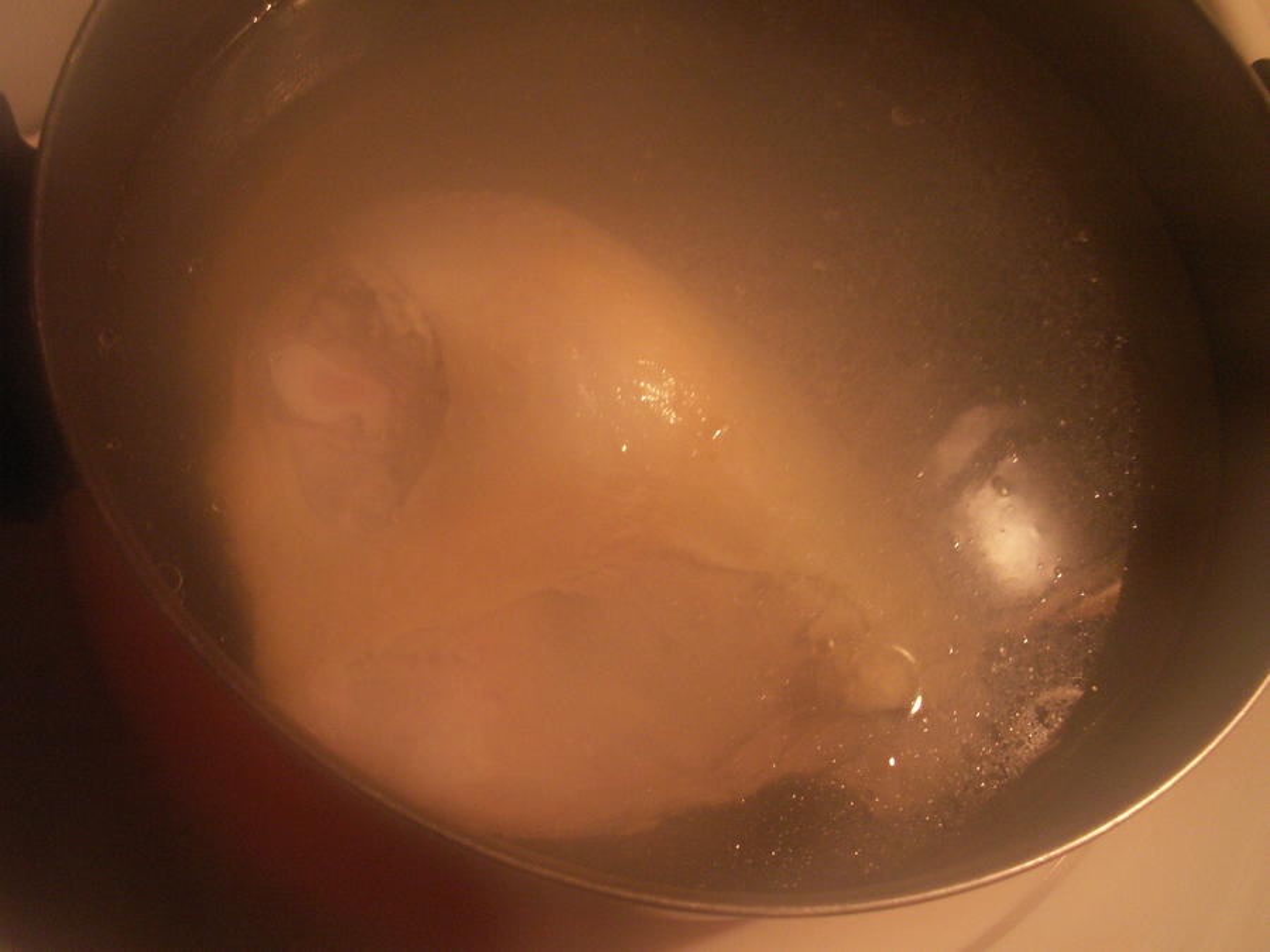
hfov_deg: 52.6
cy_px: 476
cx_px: 635
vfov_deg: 40.7
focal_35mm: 35
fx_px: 1284
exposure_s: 1/13
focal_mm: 5.86
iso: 160
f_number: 2.8
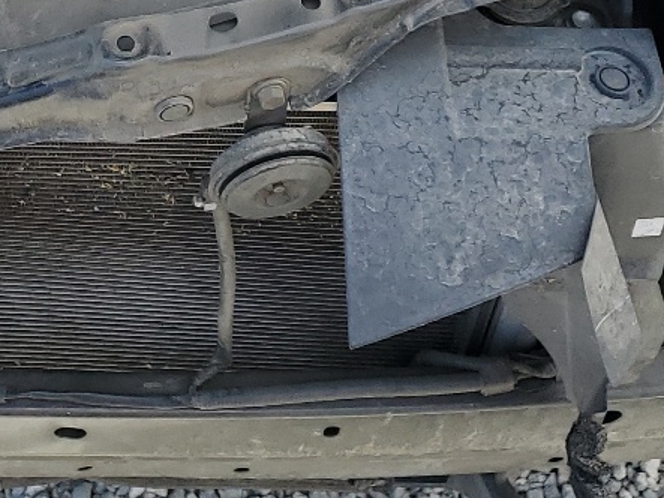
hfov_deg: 20.3
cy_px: -297
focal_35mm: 94
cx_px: 28
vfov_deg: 14.4
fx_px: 1803
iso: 50
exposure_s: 1/1250
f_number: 1.5
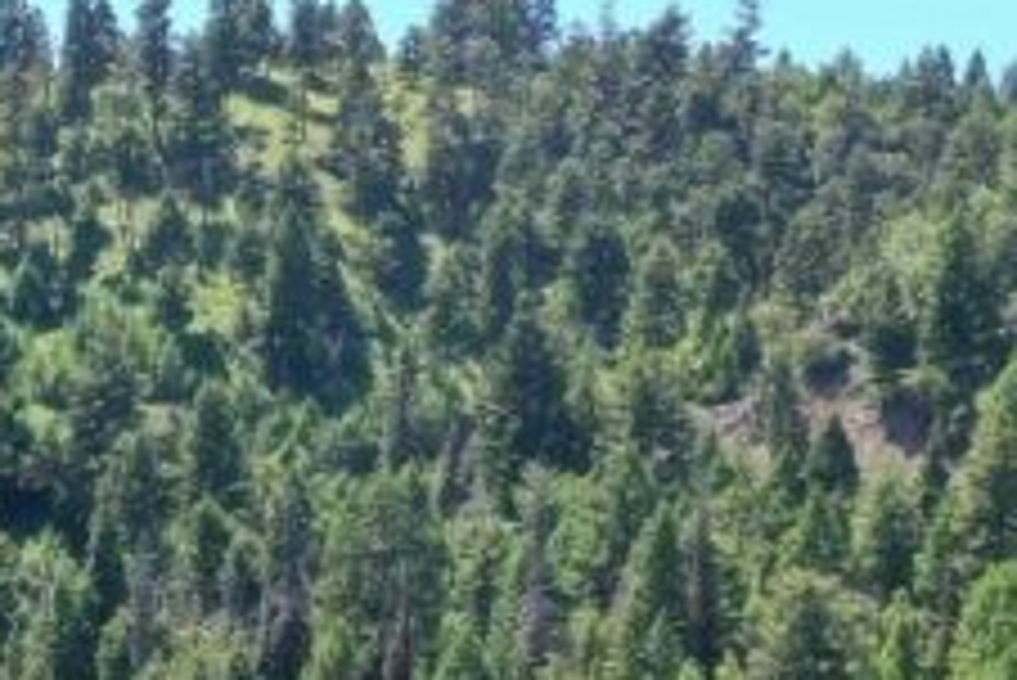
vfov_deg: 10.7
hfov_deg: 15.1
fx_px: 3590
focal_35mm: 127
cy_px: 786
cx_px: -450
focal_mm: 10.26
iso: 100
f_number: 5
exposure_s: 1/240
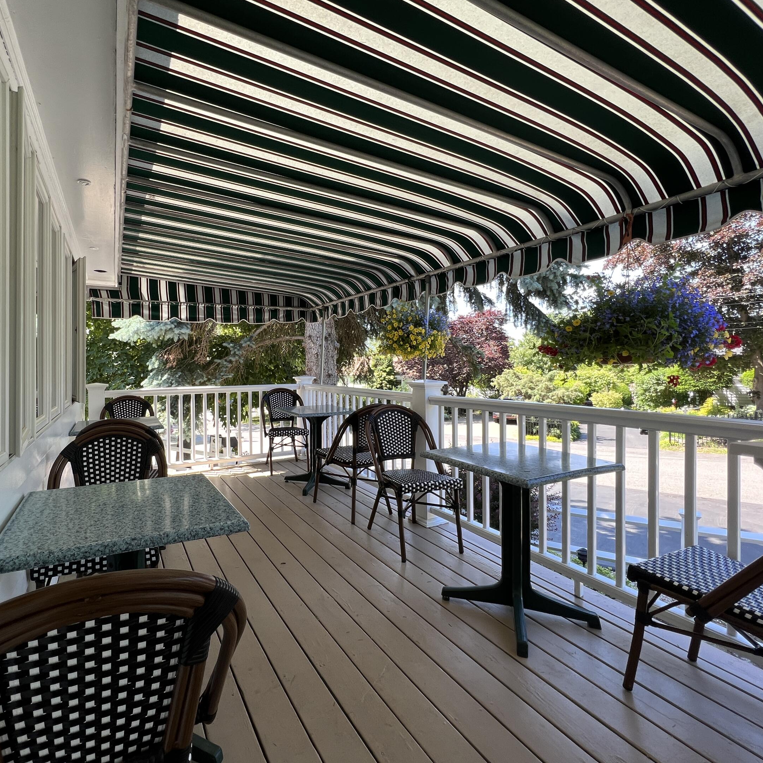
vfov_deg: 87.4
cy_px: 374
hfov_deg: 86.5
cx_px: 309
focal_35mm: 16
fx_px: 399
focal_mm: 1.57
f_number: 1.8
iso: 32
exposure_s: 1/129
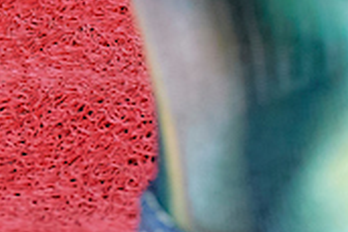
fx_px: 8427
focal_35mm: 871
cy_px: -147
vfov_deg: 1.6
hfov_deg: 2.3
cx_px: 1086
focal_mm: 125
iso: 3200
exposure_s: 1/100
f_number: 5.6
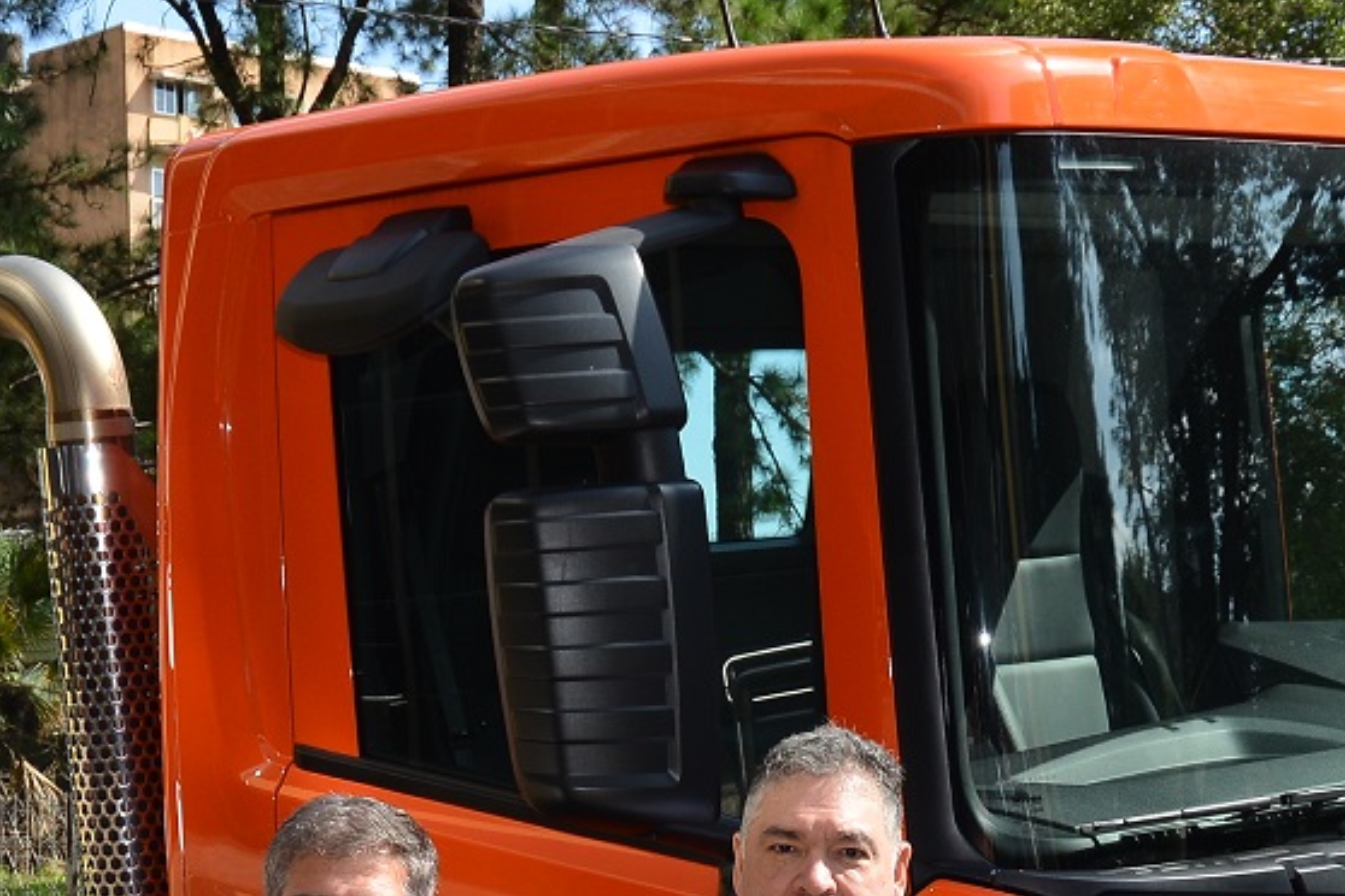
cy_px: 1168
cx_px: 607
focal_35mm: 95
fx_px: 3549
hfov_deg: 21.5
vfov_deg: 13.8
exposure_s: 1/400
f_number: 5.6
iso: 250
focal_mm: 24
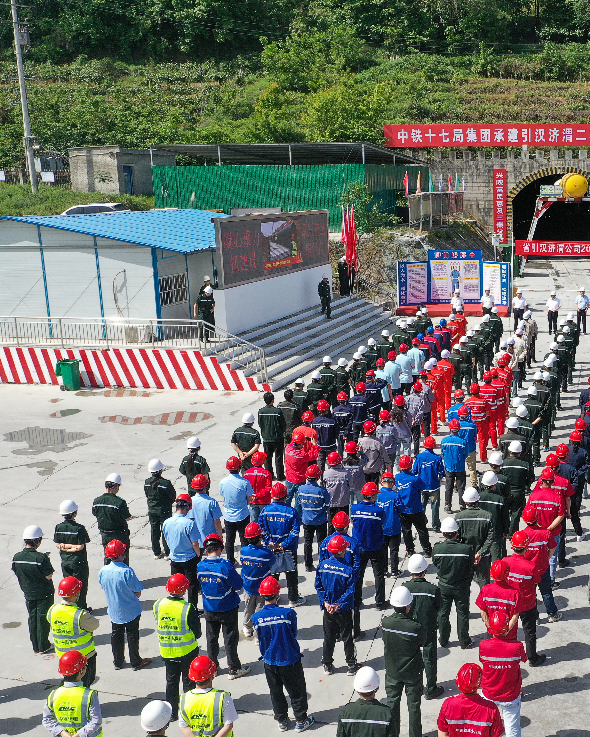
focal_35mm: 40
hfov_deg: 35.6
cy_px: 372
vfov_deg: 45.8
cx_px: 508
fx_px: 873
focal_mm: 10.26
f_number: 5.6
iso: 100
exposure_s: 1/500
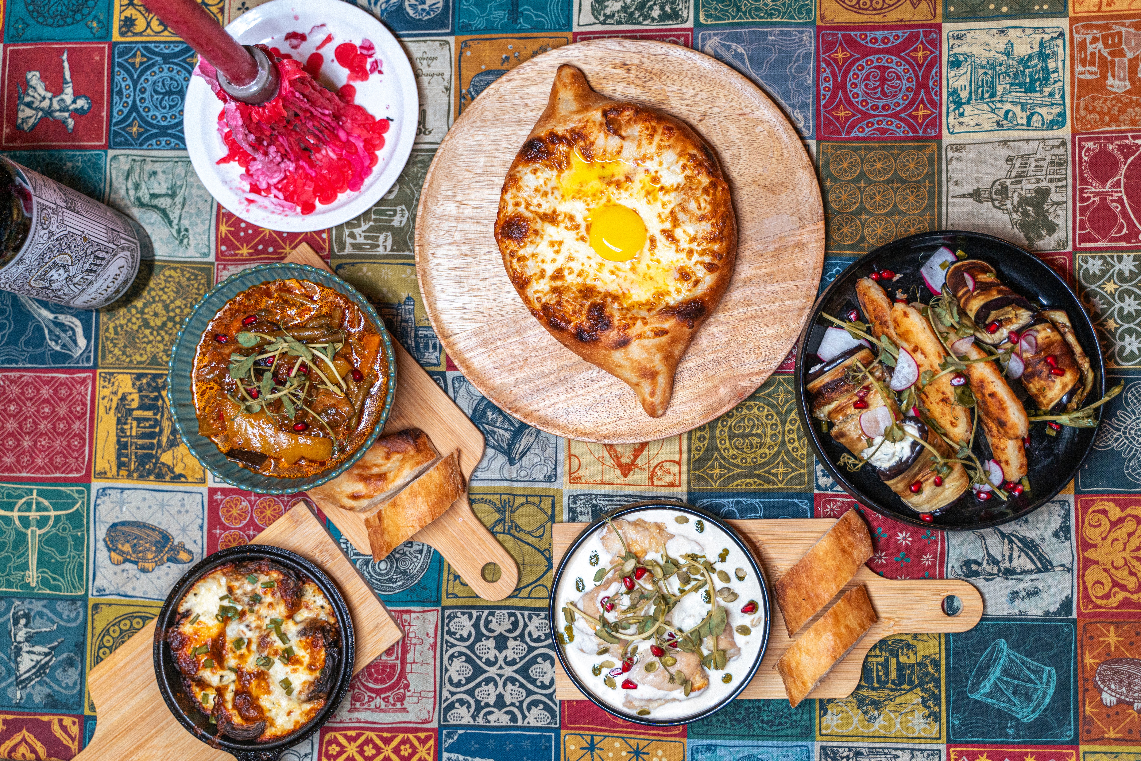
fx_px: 1173
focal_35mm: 37
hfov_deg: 51.9
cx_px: 570
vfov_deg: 35.9
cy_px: 380
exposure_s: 1/160
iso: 500
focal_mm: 37
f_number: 2.8
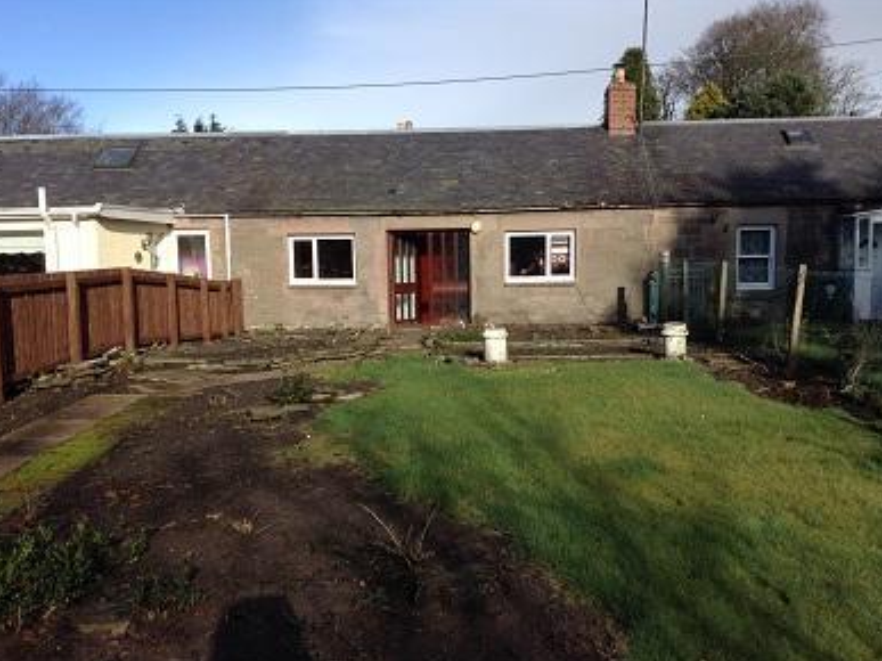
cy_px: 335
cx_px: 440
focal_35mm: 34
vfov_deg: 41.8
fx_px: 866
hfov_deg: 54.0
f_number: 2.4
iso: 32
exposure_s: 1/891
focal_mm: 3.3
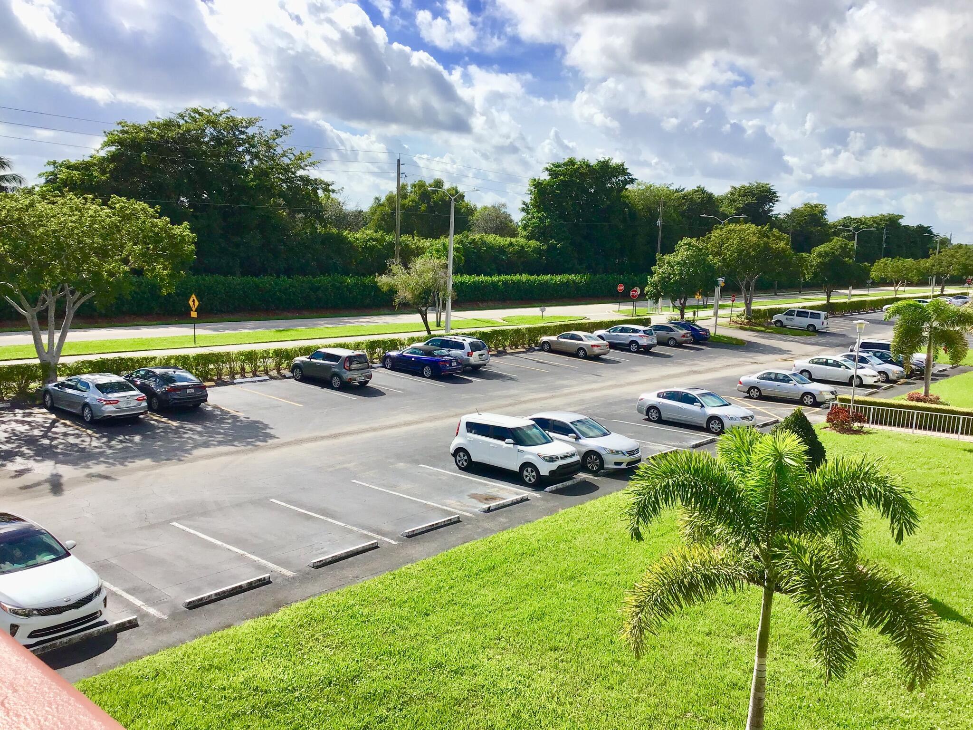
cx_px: 486
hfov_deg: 58.4
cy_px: 365
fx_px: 871
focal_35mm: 31
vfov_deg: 45.4
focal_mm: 3.3
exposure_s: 1/1852
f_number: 2.4
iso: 25
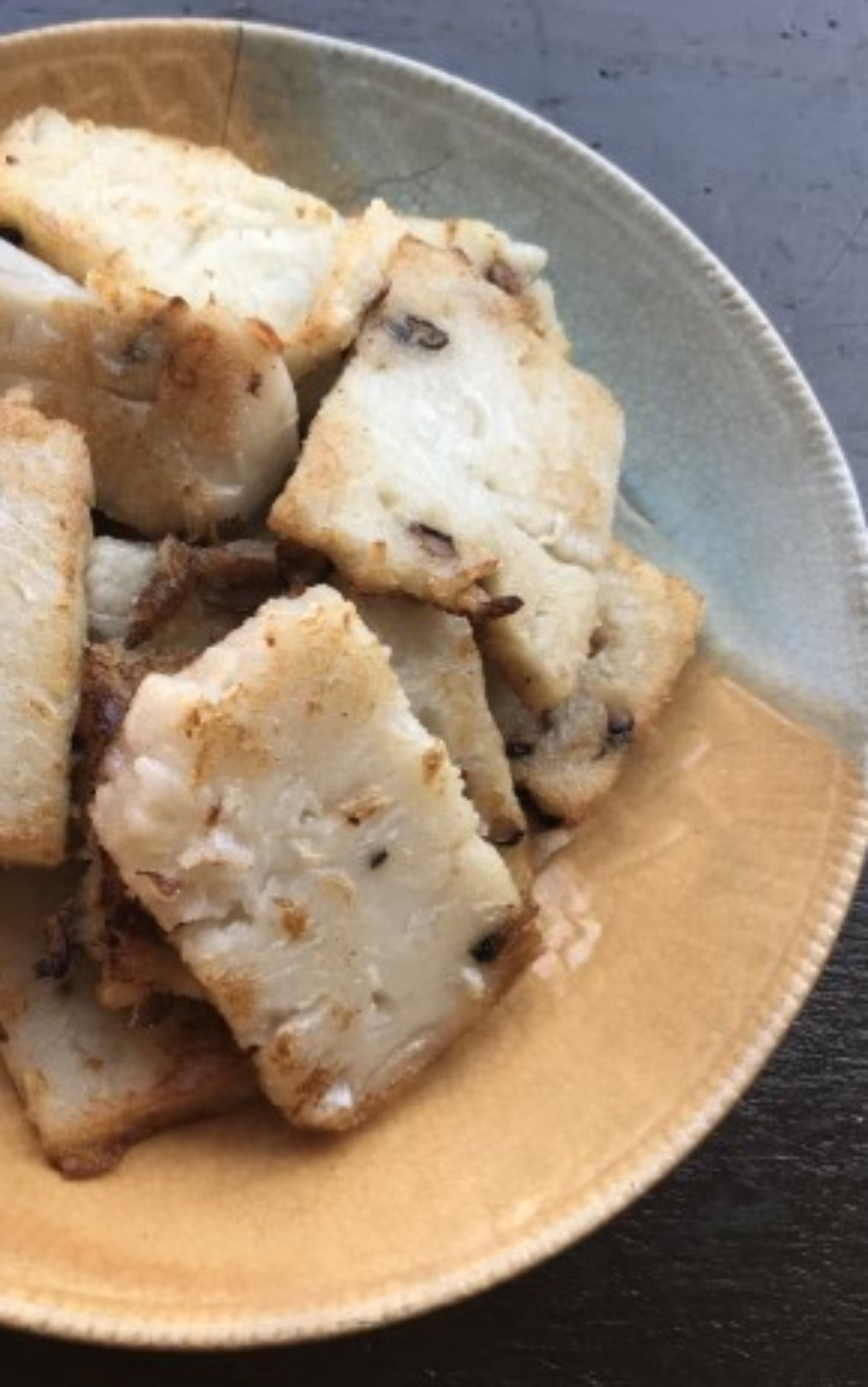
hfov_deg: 30.6
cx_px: 180
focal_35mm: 41
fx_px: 1549
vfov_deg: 48.2
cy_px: 674
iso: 20
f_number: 1.8
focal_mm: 3.99
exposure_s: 1/242
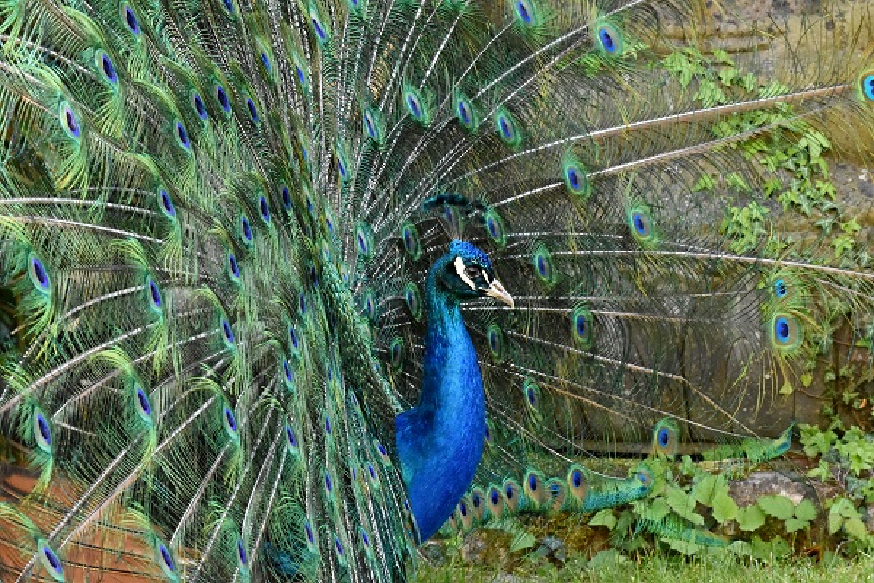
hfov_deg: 6.9
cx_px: 437
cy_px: 292
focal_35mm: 300
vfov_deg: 4.6
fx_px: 7283
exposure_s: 1/125
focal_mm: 200
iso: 2200
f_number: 14
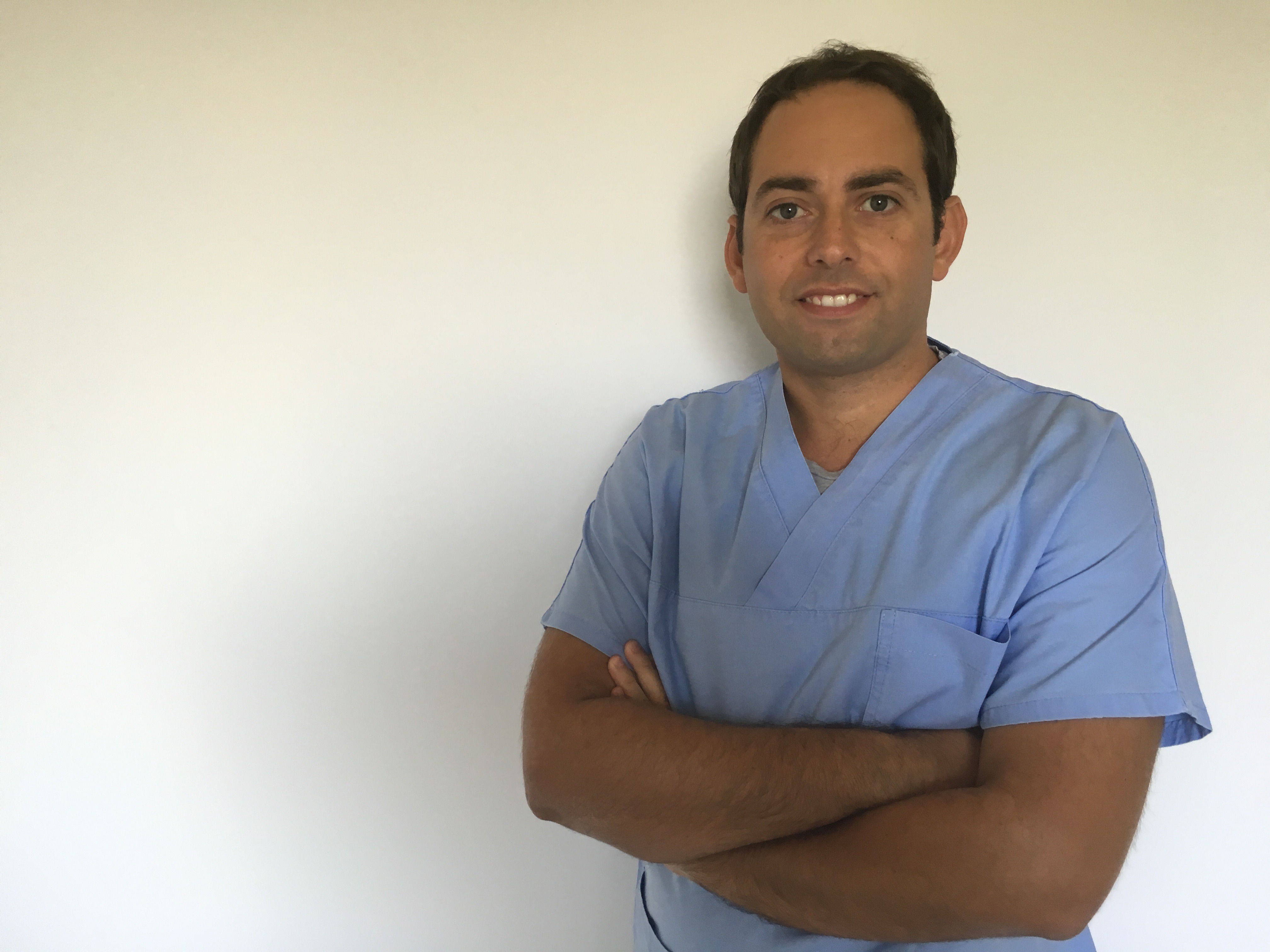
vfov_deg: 48.2
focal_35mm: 29
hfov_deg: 61.7
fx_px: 1064
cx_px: 635
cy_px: 476
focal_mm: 4.15
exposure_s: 1/33
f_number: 2.2
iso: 80
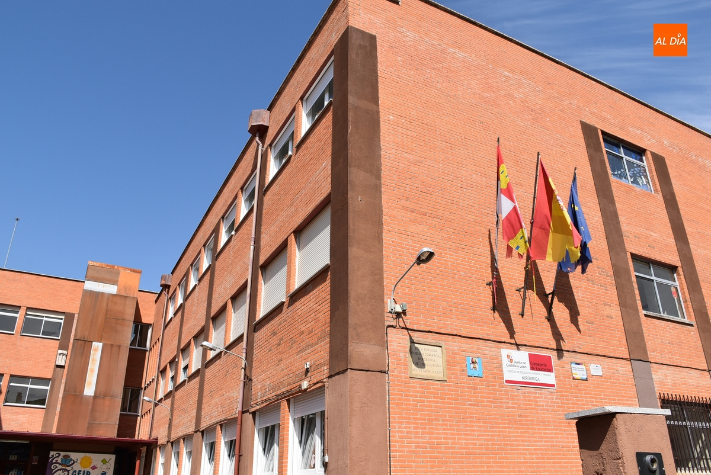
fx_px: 534
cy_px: 238
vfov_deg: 48.0
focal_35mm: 27
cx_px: 356
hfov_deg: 67.3
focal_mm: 18
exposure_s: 1/400
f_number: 10
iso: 200
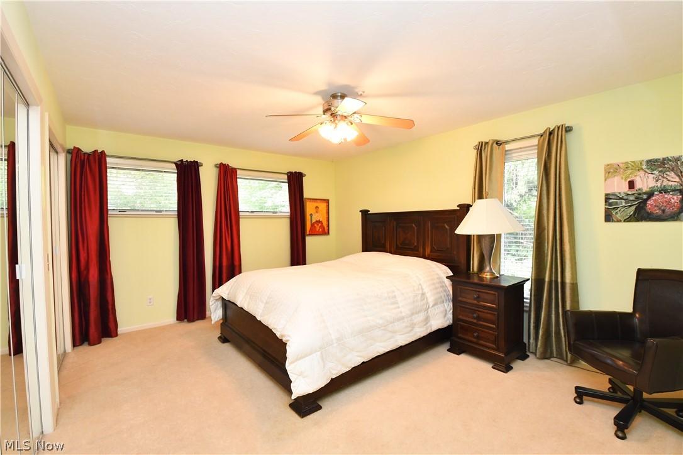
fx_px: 285
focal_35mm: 15
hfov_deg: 100.4
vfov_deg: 77.3
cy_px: 228
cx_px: 342
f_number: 8
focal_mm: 10
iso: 1100
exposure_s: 1/30
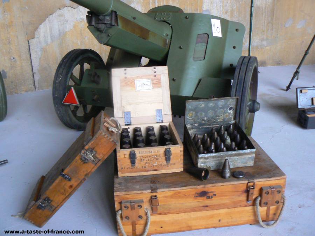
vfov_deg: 39.7
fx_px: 328
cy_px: 118
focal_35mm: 36
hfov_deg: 51.4
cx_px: 158
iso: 200
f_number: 2.8
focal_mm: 6
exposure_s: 1/6
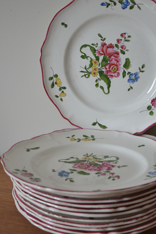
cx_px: 91
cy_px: 116
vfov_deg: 33.9
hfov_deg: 23.0
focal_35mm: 59
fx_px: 383
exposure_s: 1/80
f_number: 4.5
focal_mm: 28
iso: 400
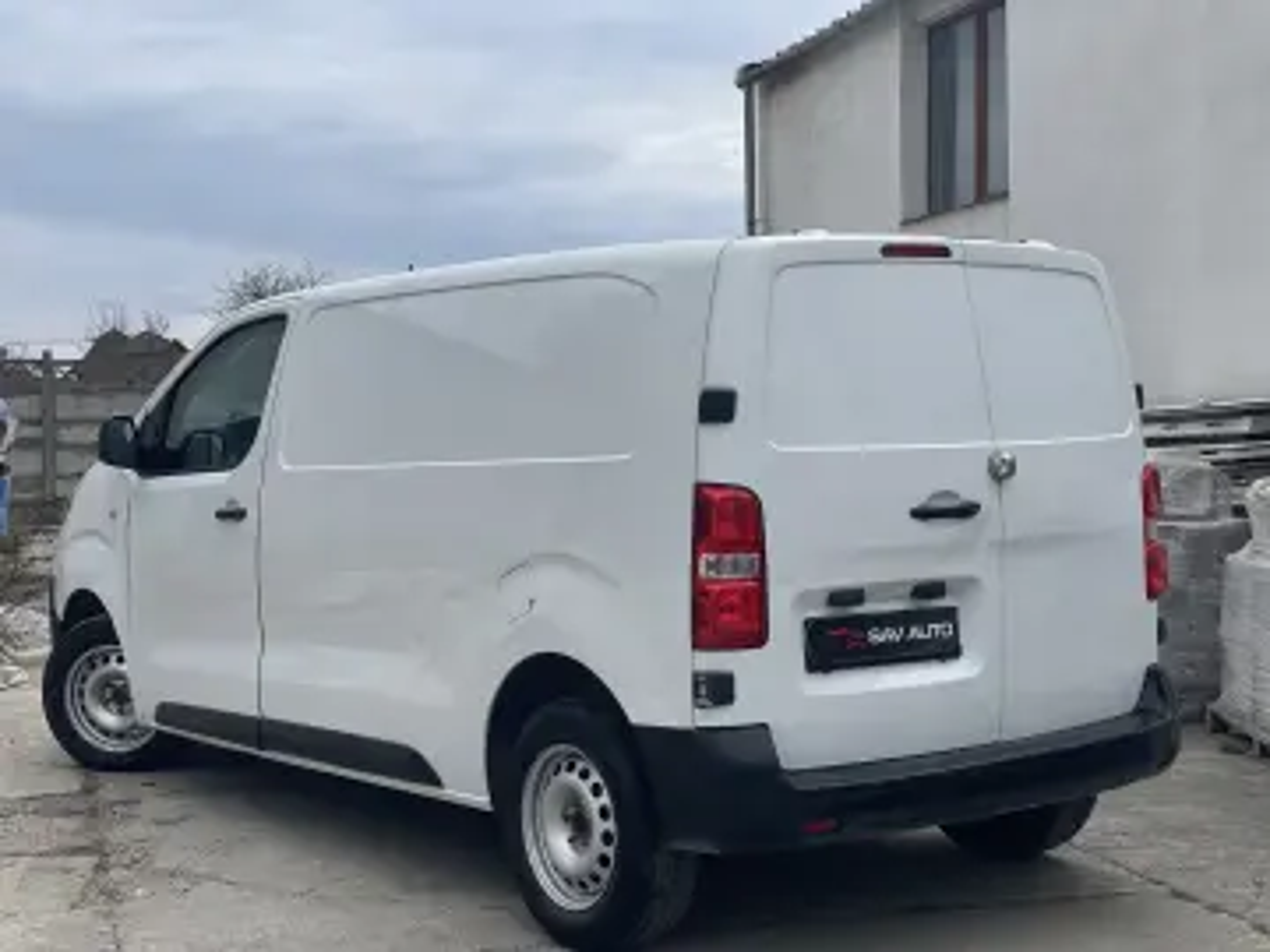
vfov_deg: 28.0
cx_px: 635
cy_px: 476
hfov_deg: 36.8
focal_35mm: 52
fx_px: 1908
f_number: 2
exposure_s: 1/1776
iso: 32
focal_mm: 6
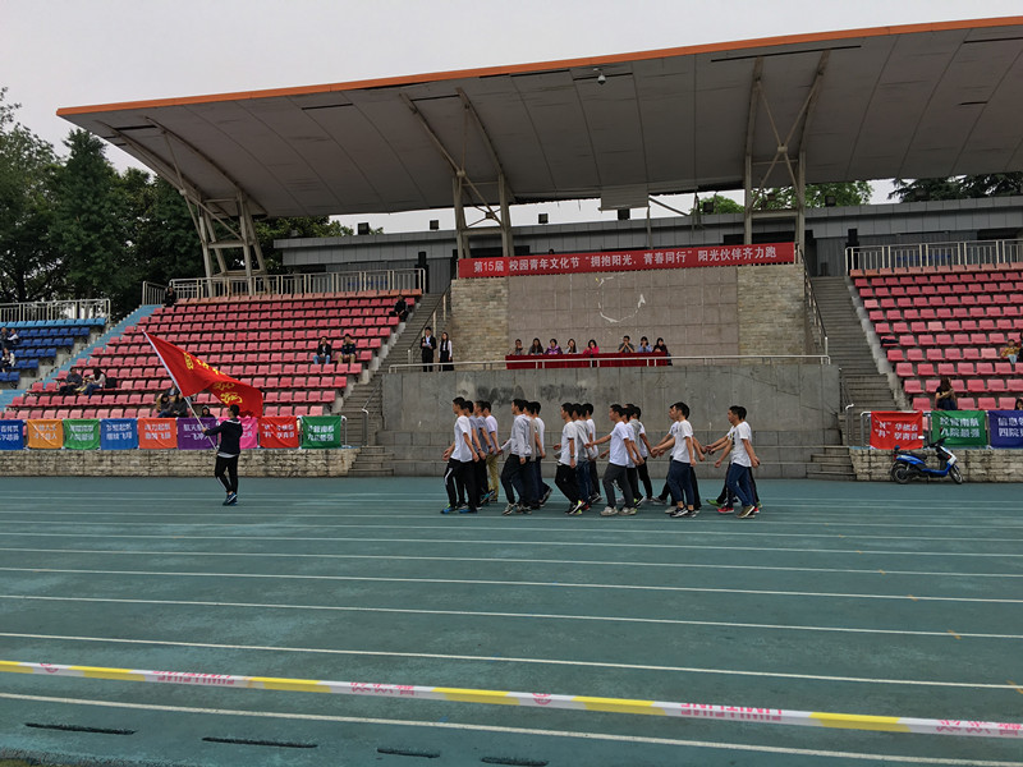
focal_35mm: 29
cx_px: 512
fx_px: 857
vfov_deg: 48.2
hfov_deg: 61.7
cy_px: 384
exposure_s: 1/358
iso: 25
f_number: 2.2
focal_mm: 4.15
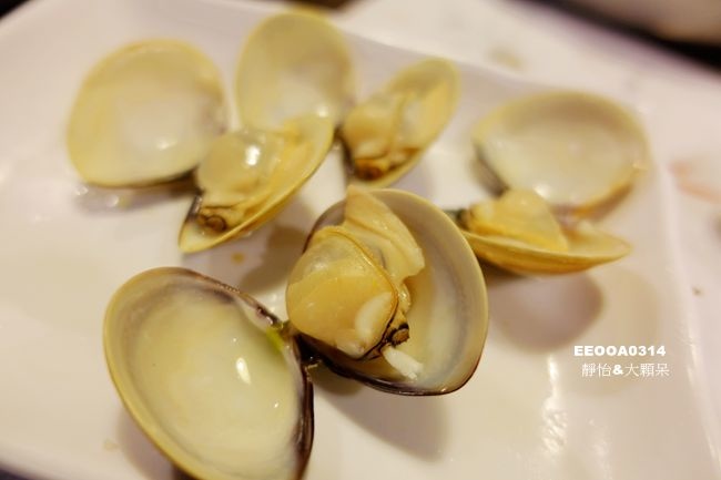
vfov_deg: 53.1
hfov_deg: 73.8
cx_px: 360
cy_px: 240
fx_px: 481
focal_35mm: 24
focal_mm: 8.8
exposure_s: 1/30
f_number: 1.8
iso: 200
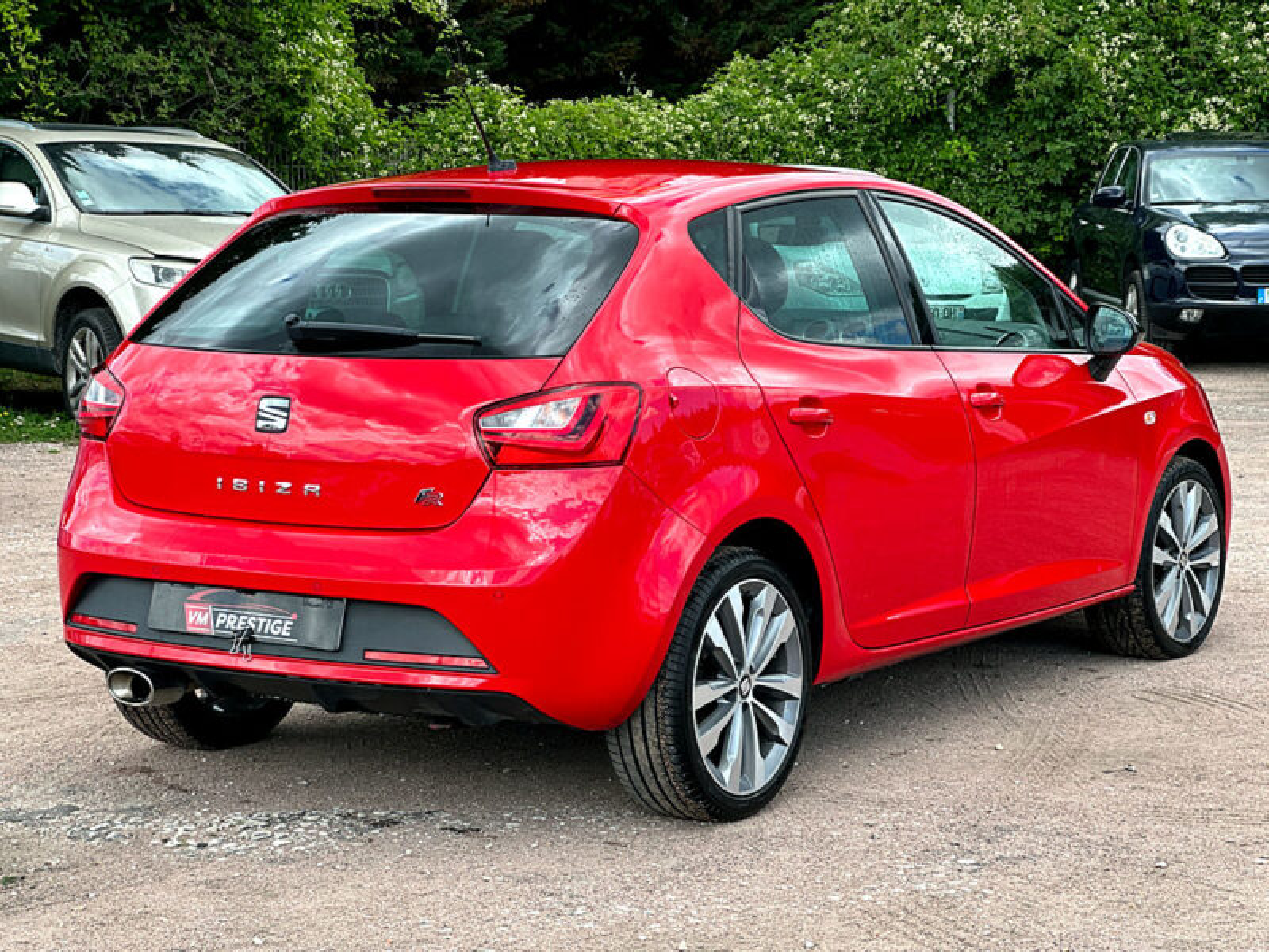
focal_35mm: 77
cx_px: 634
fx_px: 2823
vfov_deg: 19.1
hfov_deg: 25.3
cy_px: 476
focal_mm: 9
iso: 20
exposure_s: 1/128
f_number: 2.8
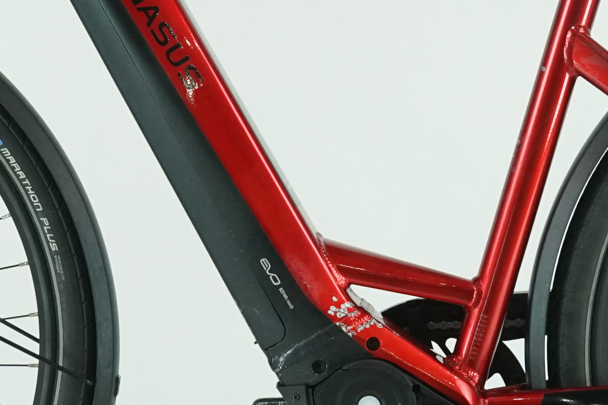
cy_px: 62
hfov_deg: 11.6
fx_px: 2989
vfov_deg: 7.7
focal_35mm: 177
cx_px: 346
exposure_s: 1/200
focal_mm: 53
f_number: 8
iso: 2500
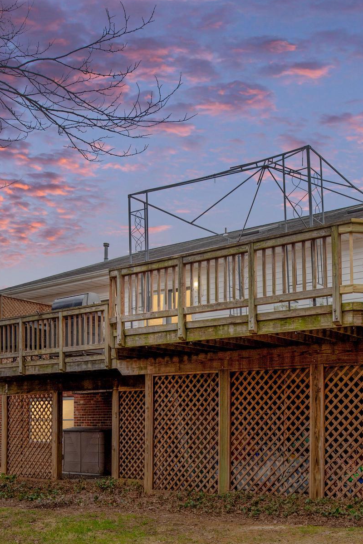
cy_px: 282
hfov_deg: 32.6
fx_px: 620
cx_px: 215
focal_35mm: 41
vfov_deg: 47.4
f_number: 5.6
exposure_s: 1/1250
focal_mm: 24
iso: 250
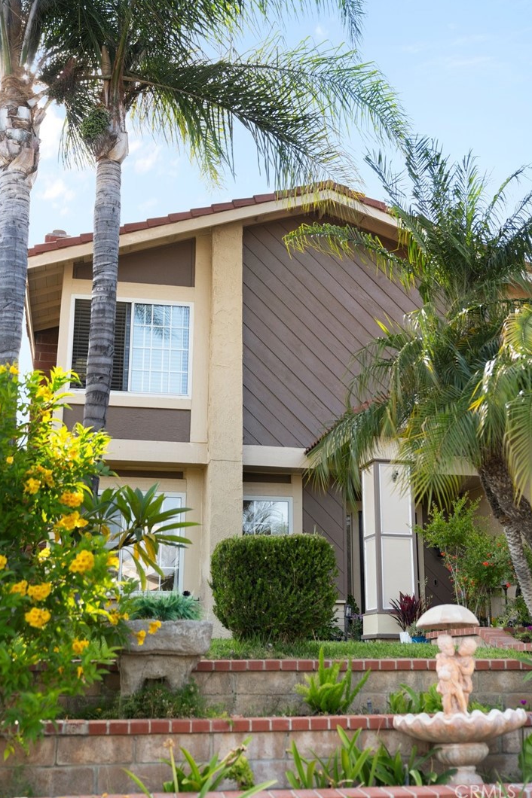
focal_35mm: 41
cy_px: 394
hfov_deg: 32.6
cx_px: 265
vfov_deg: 47.4
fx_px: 909
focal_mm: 40
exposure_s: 1/400
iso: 640
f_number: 2.8
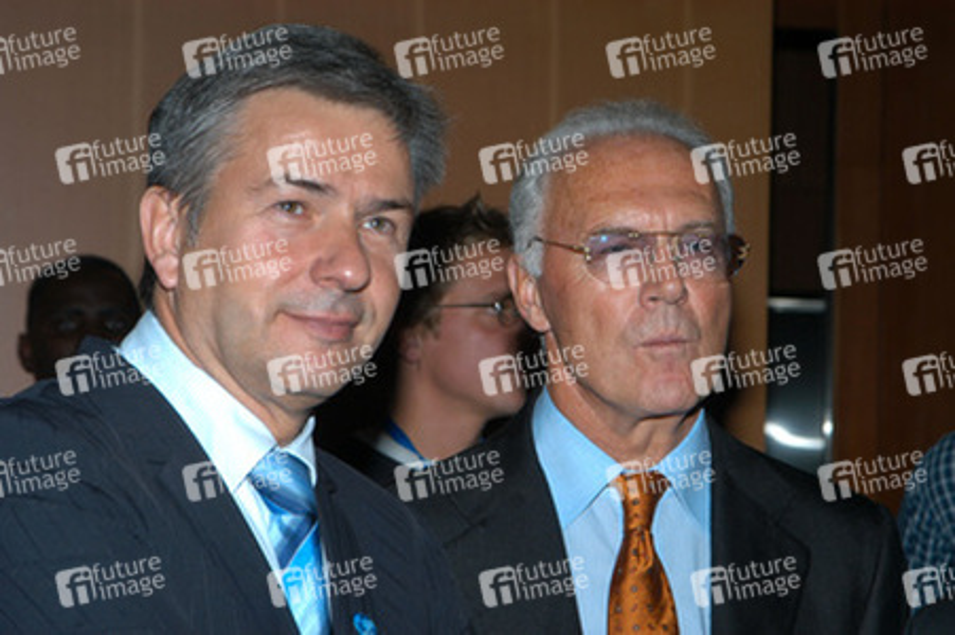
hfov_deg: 16.7
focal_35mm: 123
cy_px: 318
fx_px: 3260
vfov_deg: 11.1
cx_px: 478
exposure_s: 1/125
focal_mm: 82
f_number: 9
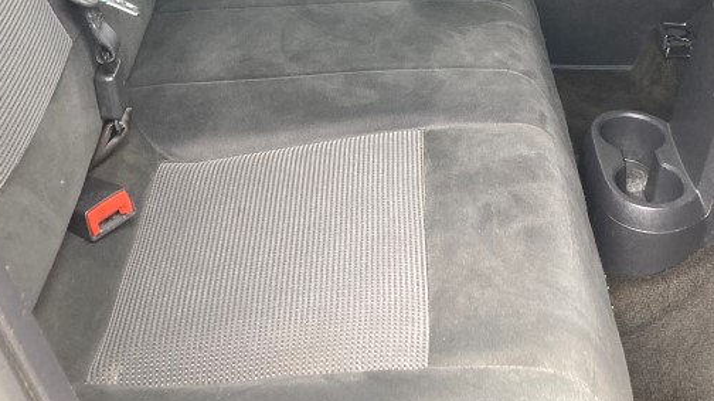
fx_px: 1173
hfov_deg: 33.5
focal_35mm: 62
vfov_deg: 18.5
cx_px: 479
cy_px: -58
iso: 80
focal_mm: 3.99
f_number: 1.8
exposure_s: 1/111
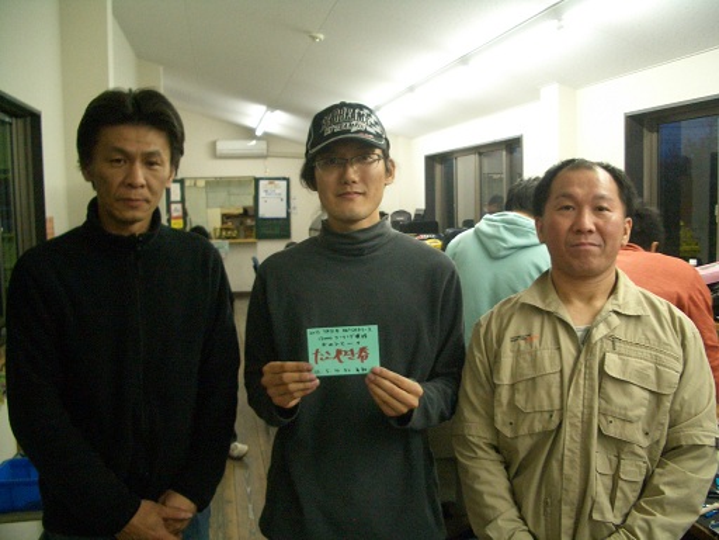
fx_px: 727
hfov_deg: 52.6
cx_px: 360
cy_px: 270
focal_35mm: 35
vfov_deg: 40.7
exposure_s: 1/40
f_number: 2.6
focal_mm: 5.8
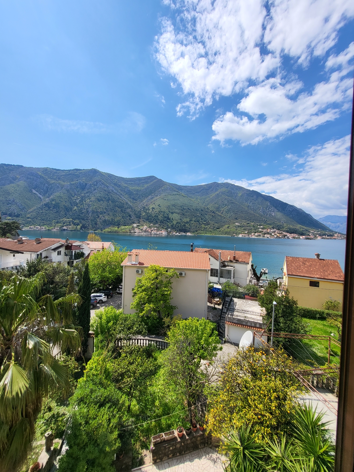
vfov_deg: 106.2
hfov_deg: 89.9
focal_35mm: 13
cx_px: 177
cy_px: 236
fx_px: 177
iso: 32
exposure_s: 1/1429
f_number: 2.2
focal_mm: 1.74
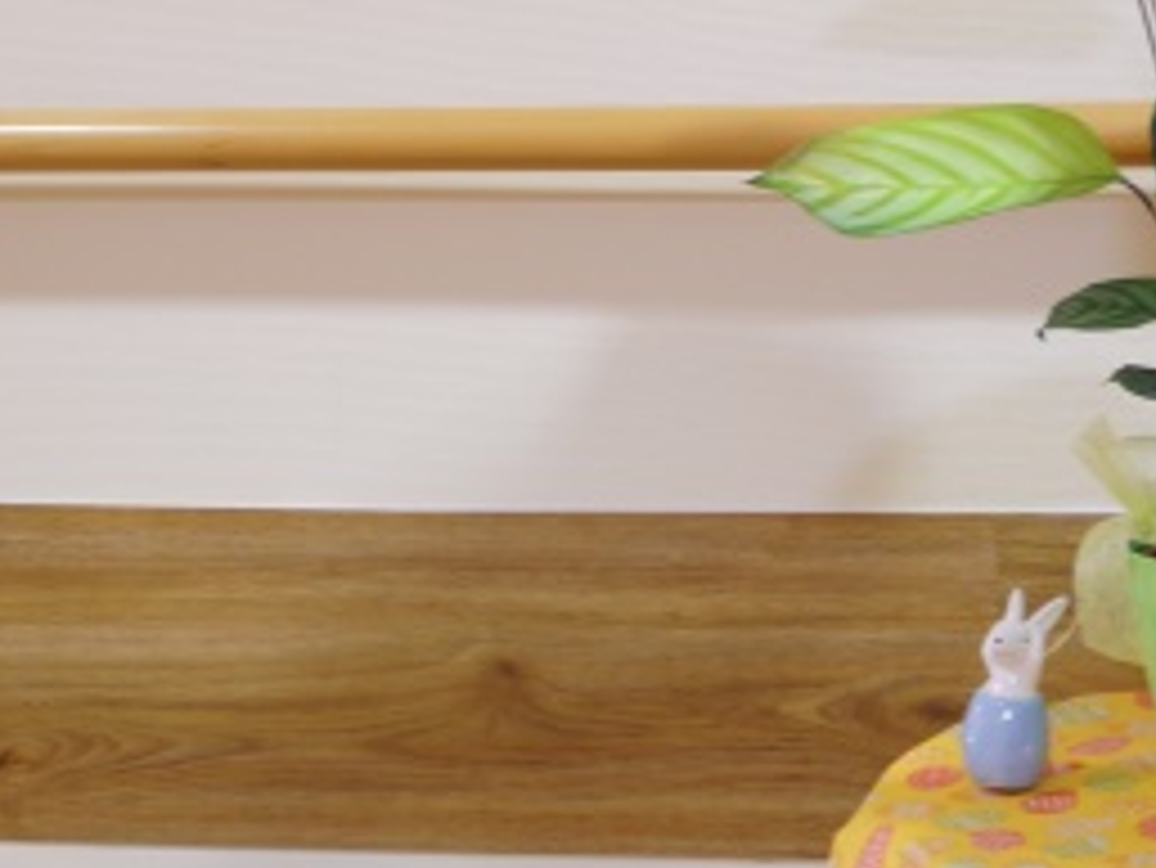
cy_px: 49
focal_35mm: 138
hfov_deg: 14.2
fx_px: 4611
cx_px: 1026
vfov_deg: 10.7
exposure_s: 1/2
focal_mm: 24
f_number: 4
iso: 100
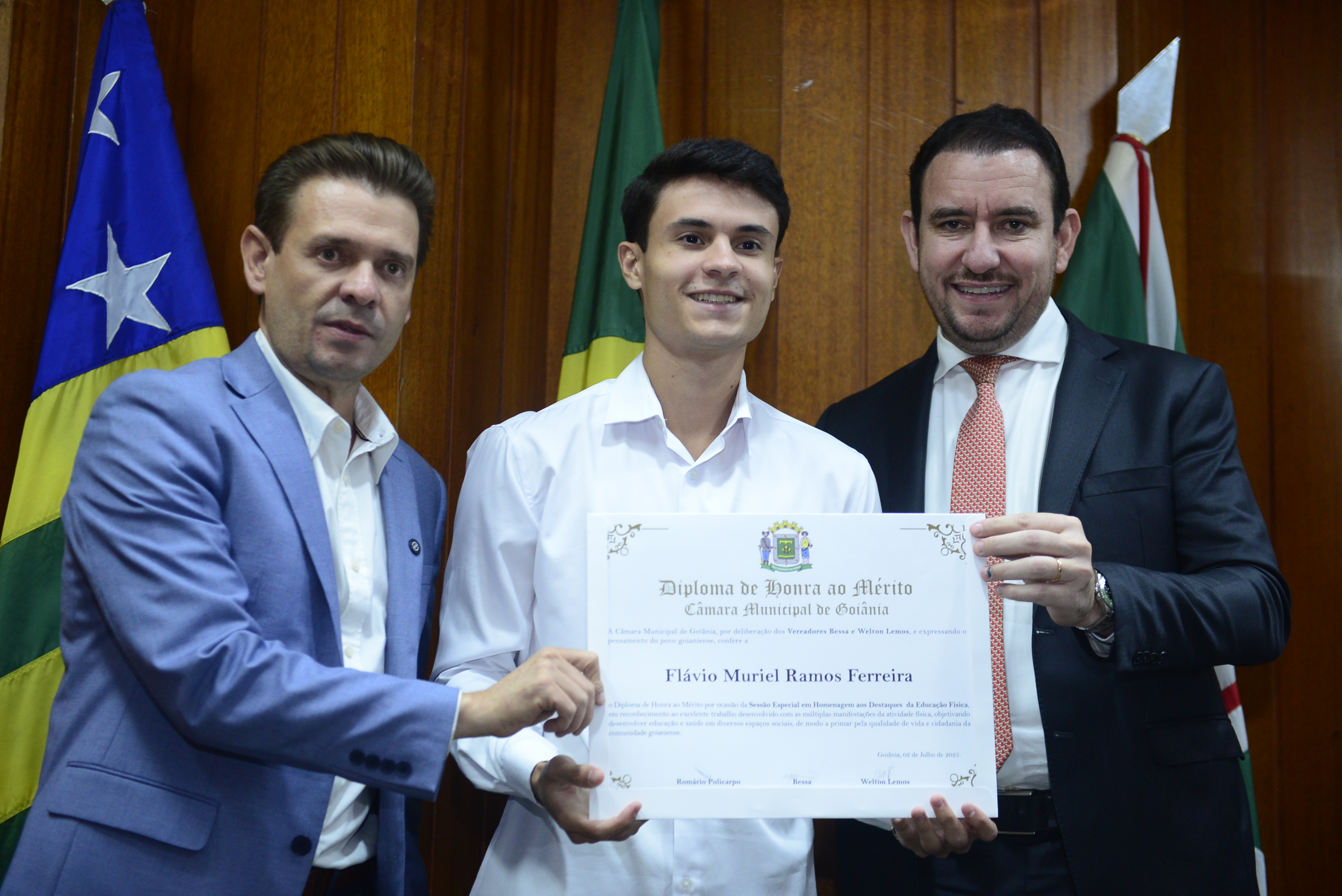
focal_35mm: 70
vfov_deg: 19.5
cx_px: 671
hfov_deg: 28.8
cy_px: 448
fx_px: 2610
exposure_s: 1/125
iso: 2000
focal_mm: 70
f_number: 4.5
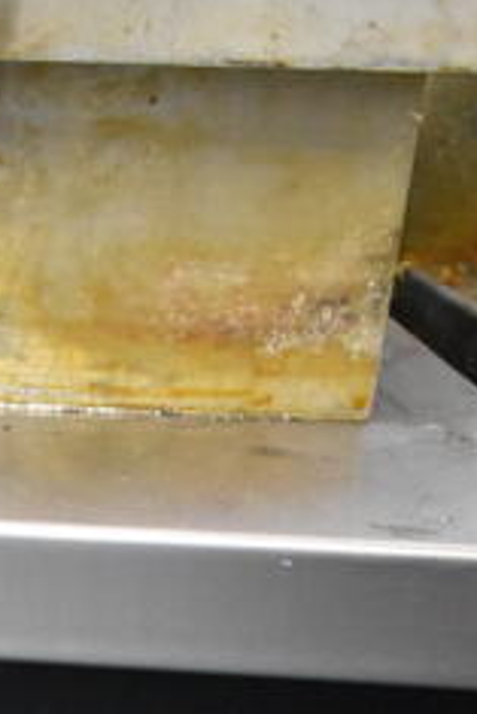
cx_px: -289
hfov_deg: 12.3
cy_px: 1235
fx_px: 2084
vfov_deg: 16.6
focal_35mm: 105
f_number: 3.5
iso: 3600
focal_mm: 18
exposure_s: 1/125
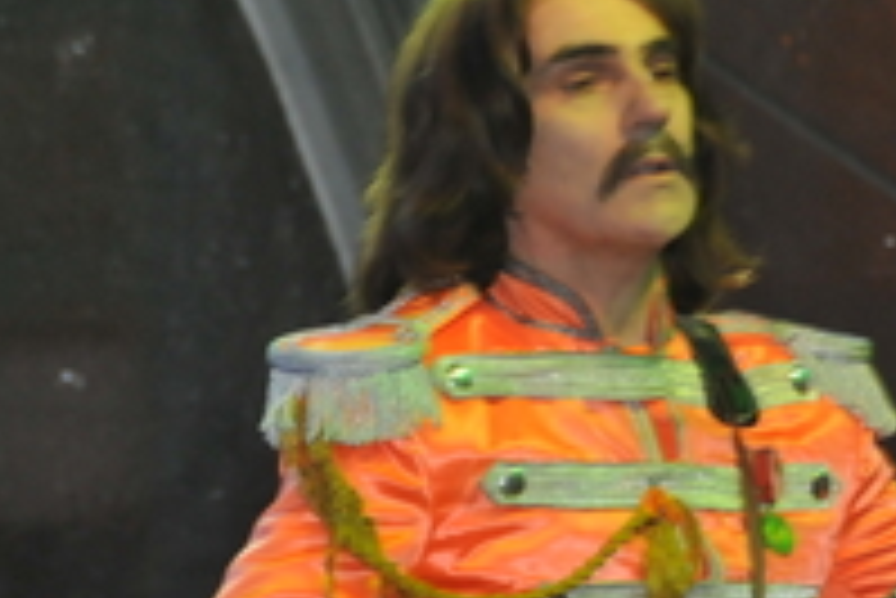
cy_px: 218
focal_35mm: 903
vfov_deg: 1.5
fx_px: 22490
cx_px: 648
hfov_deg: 2.3
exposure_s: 1/60
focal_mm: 200
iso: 1000
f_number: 7.1
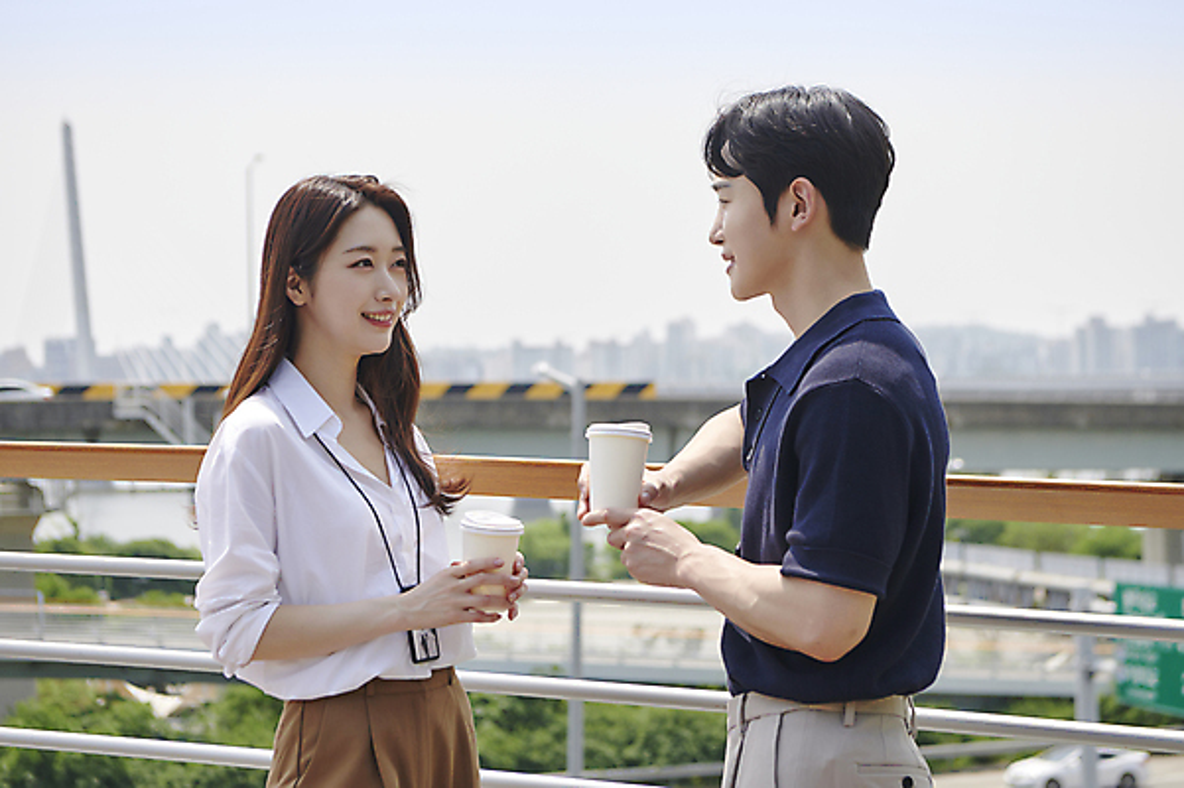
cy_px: 394
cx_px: 592
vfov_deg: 18.4
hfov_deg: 27.4
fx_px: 2432
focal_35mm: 74
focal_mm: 62
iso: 160
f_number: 4.5
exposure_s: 1/800
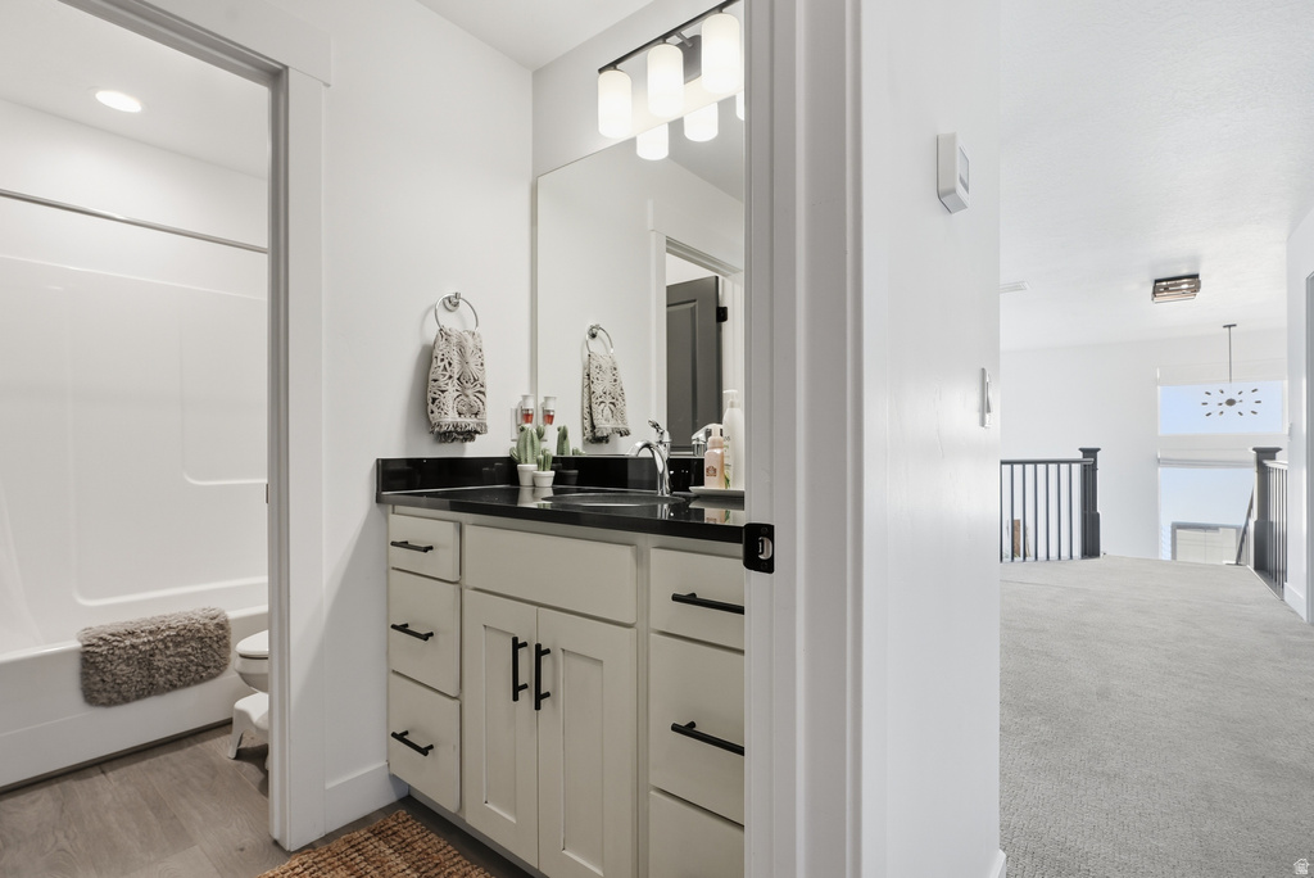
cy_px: 439
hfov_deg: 96.7
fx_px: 584
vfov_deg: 73.8
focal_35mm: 16
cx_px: 657
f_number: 9
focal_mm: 16
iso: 320
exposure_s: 1/40
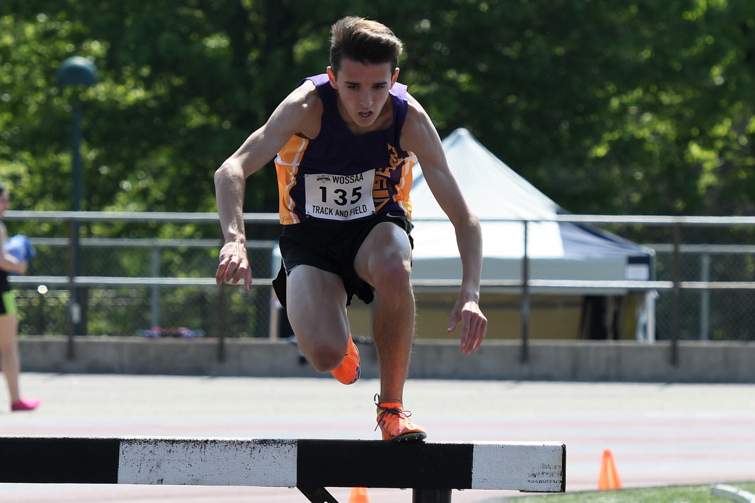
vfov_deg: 6.8
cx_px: 378
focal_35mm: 202
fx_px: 4246
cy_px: 252
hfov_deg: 10.2
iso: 180
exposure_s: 1/1000
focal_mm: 135
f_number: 4.5
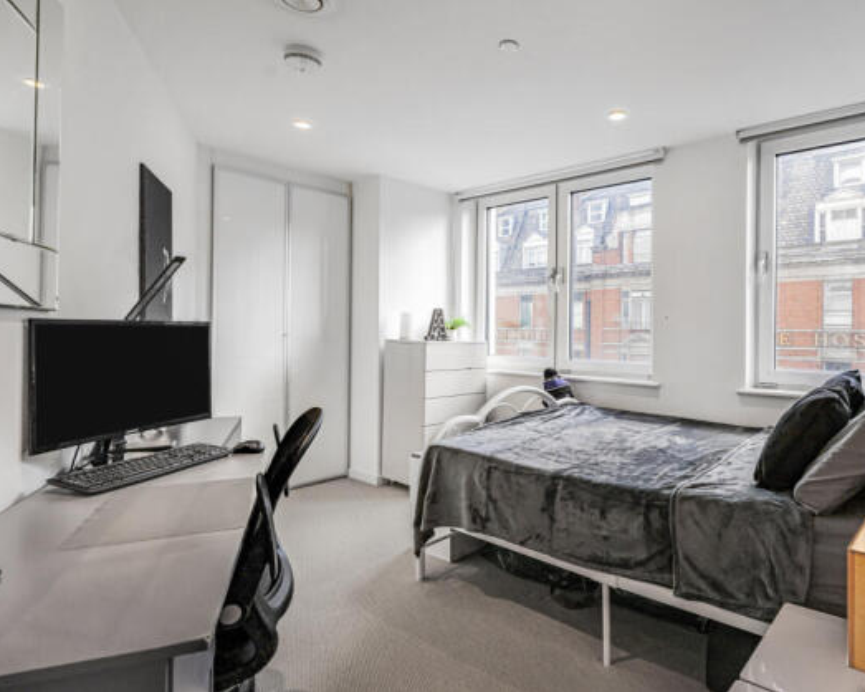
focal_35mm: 21
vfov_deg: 66.5
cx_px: 537
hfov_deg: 77.5
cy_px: 334
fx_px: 527
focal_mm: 17.5
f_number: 7.1
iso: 500
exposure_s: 1/80
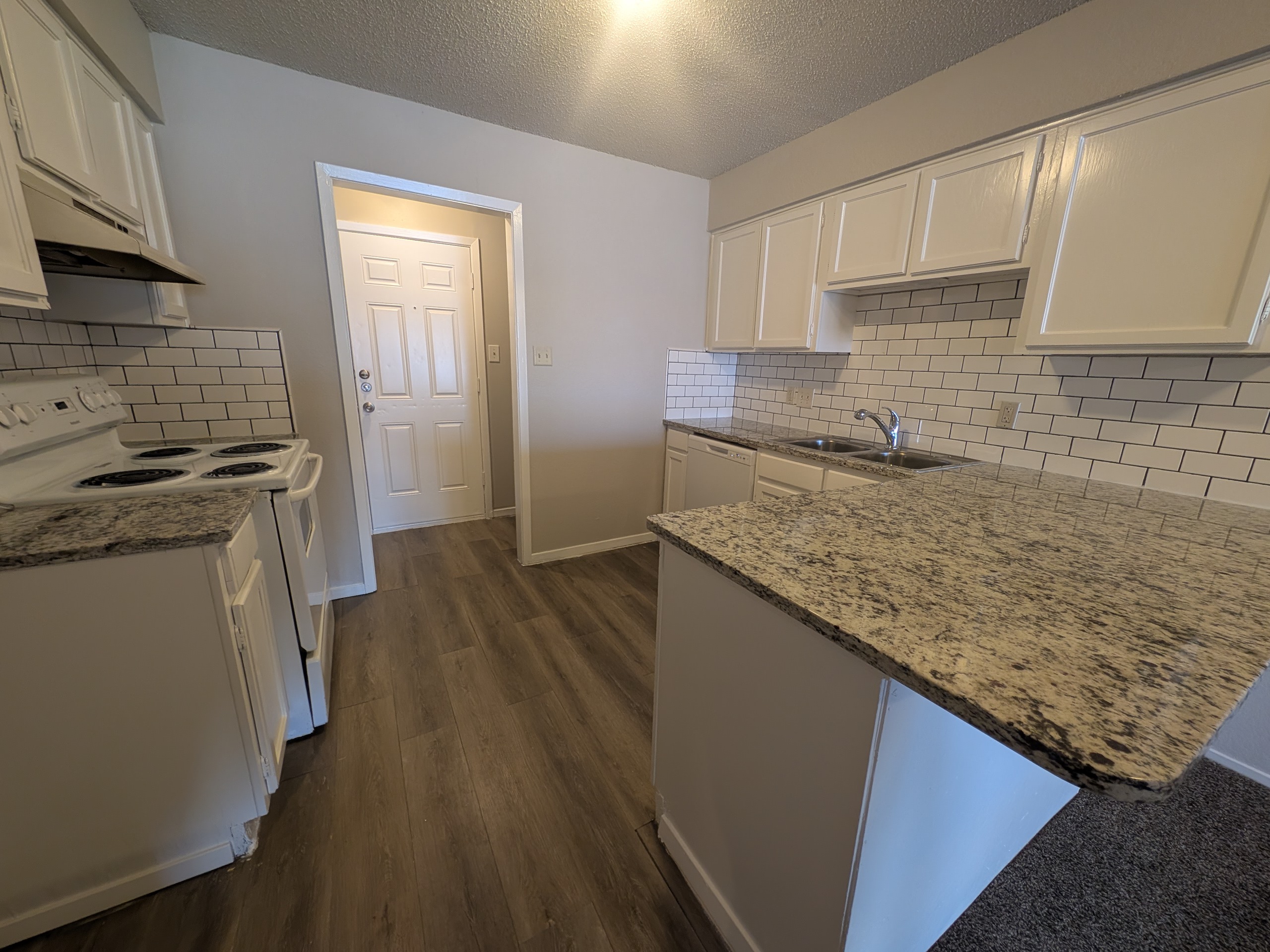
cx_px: 635
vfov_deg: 94.5
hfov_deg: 110.5
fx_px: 440
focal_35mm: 12
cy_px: 476
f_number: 1.95
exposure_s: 1/23.8
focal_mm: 2.23
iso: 100
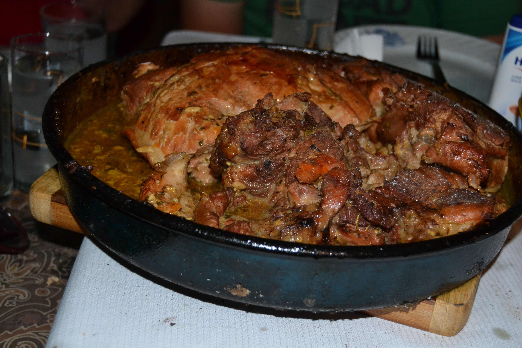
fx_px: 761
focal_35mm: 52
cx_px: 261
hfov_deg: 37.9
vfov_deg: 25.8
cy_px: 174
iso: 1250
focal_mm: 35
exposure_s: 1/60
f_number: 4.5
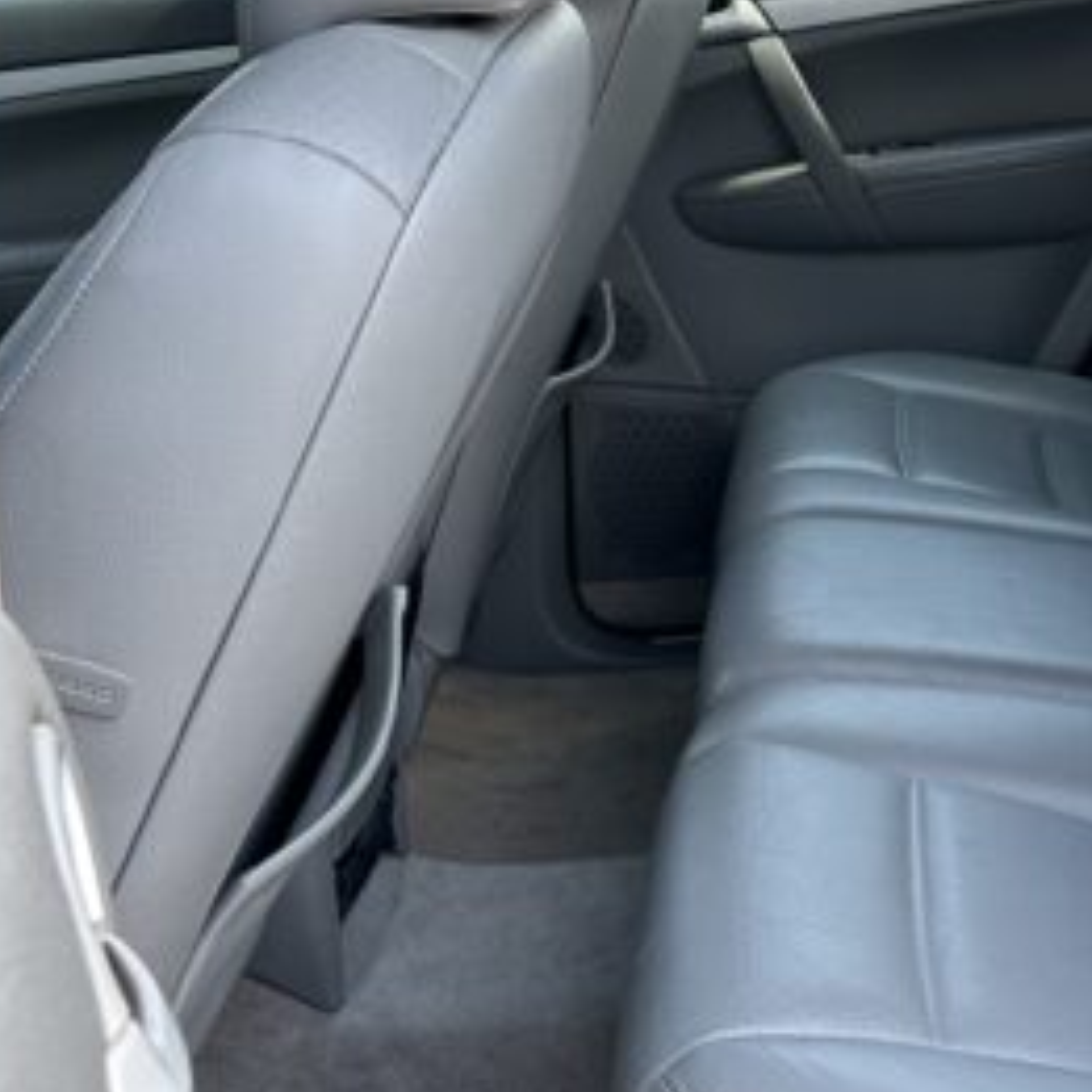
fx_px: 2320
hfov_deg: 25.7
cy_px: 293
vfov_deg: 26.2
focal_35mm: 65
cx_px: 962
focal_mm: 6.86
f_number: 1.78
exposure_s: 1/386
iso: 80
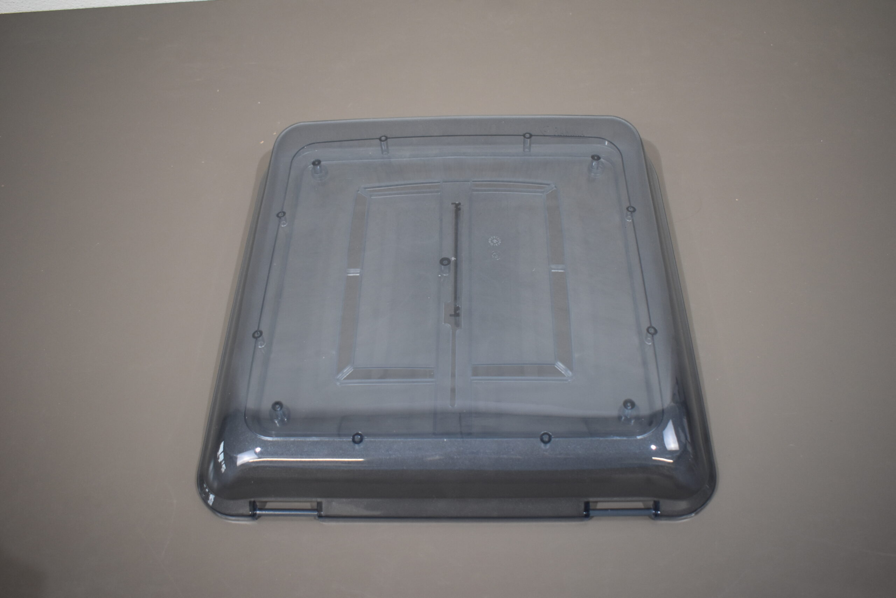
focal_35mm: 33
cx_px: 448
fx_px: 821
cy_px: 299
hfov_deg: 57.2
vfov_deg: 40.0
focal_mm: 22
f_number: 3.8
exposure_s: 1/160
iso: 800
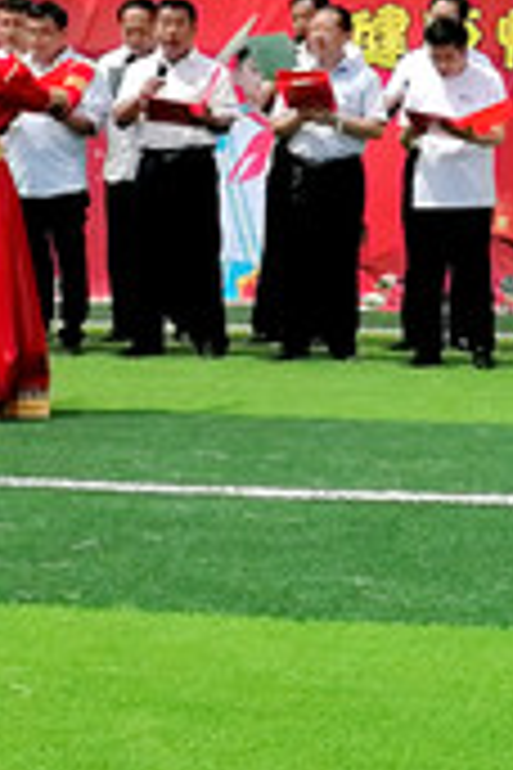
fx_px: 2864
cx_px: 328
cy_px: 106
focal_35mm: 134
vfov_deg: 15.2
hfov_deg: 10.2
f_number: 1.8
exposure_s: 1/2331
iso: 50
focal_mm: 5.3
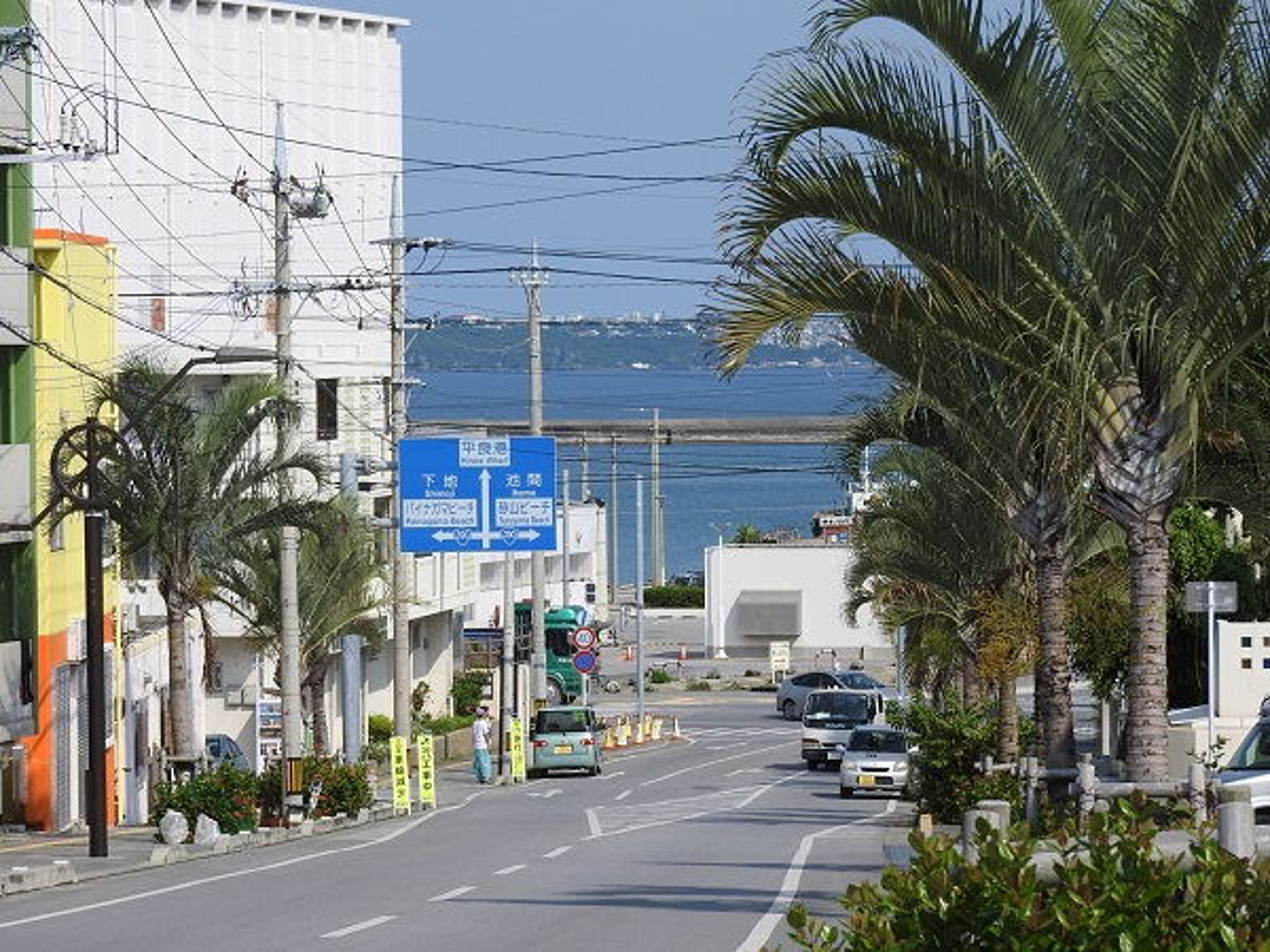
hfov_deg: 11.6
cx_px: 635
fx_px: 6237
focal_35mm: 170
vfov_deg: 8.7
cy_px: 476
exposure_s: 1/800
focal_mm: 30.5
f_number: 5.2
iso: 100
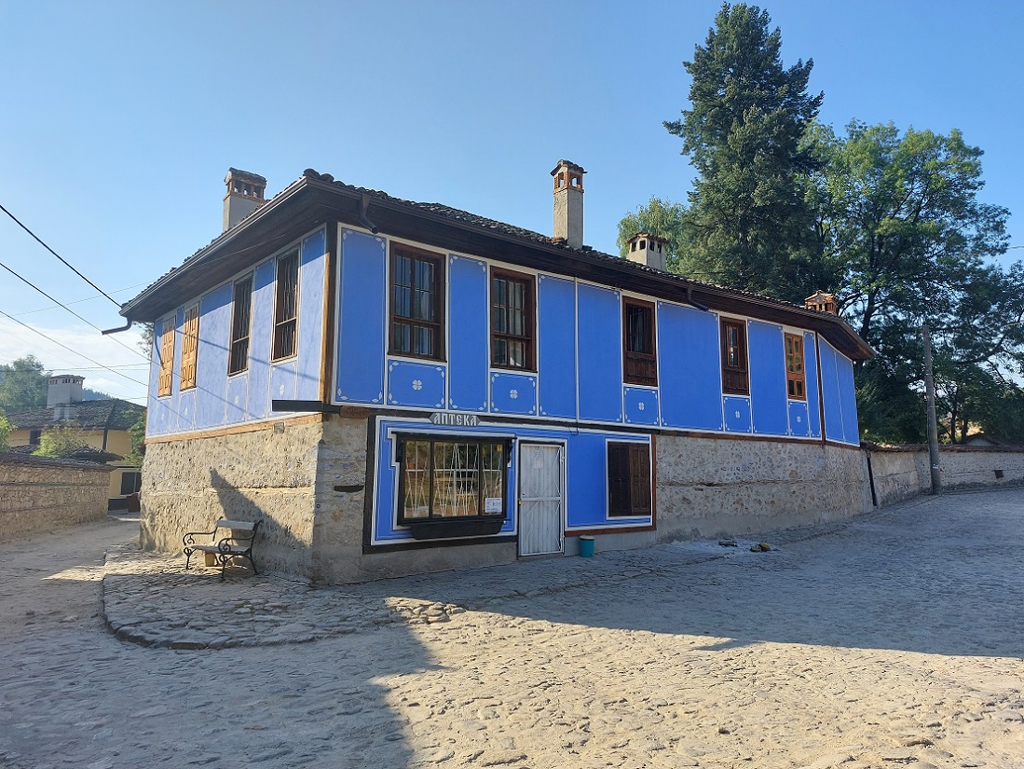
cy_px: 384
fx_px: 710
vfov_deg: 56.8
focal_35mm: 24
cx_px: 512
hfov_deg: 71.6
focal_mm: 5.23
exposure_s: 1/600
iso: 25
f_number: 1.8
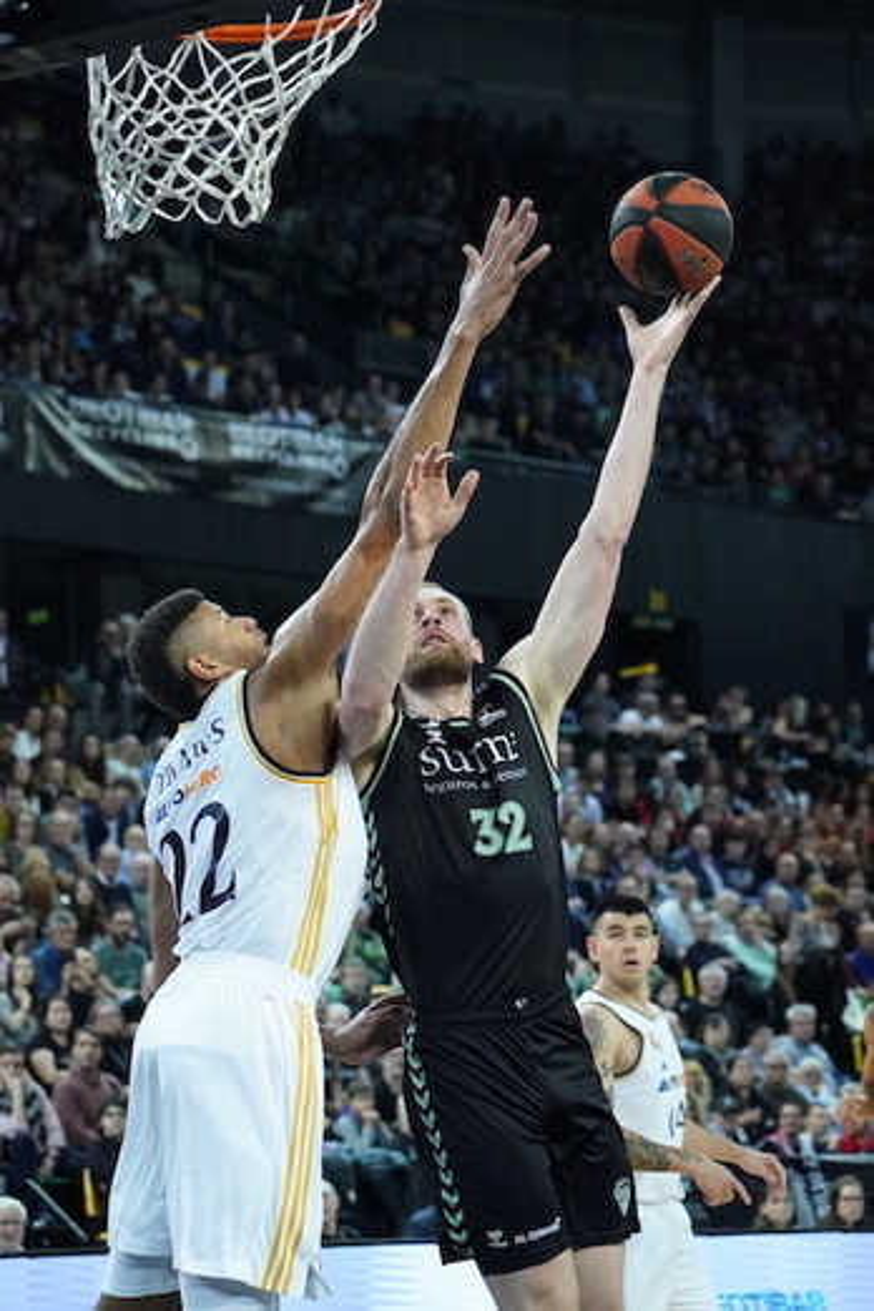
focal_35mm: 123
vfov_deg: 16.7
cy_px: 656
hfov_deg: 11.1
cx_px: 437
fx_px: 4479
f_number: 5.6
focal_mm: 123
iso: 16000
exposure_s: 1/1000
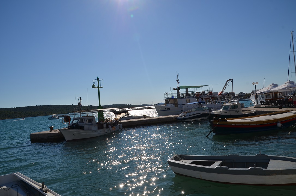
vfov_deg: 47.8
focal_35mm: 27
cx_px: 148
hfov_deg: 67.5
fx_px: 222
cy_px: 98
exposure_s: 1/640
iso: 100
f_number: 13
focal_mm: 18
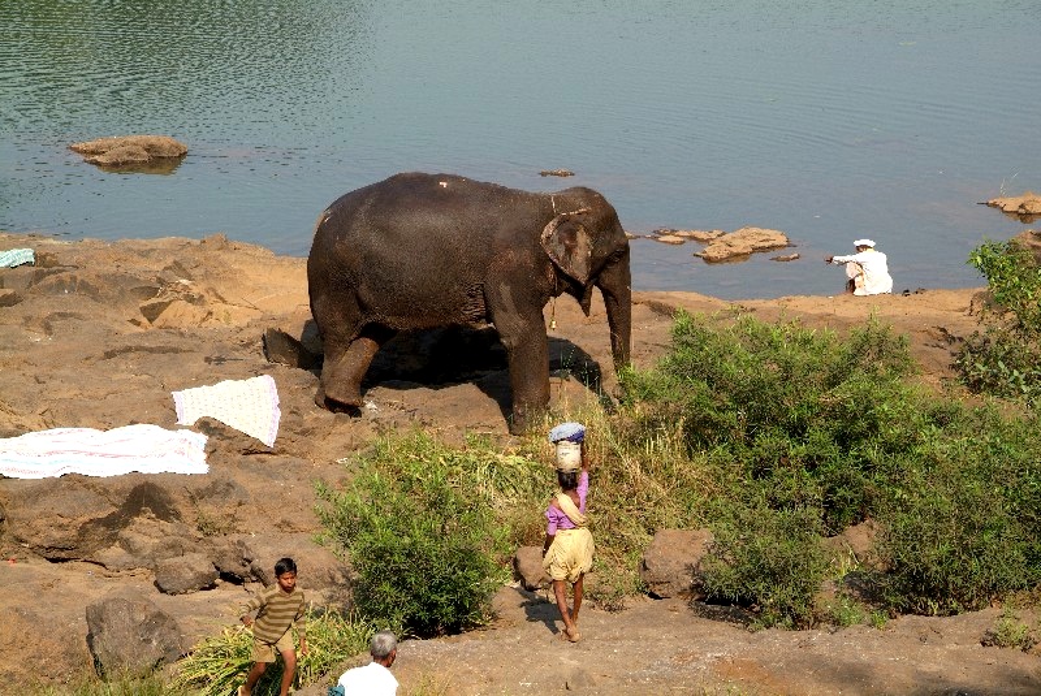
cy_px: 348
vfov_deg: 14.0
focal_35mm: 98
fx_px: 2836
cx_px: 520
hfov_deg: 20.8
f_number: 8
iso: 200
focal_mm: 65
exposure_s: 1/250
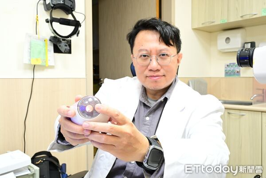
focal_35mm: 35
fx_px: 259
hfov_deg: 54.4
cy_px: 89
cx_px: 133
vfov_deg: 37.9
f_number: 16
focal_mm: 35
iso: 2500
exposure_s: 1/8
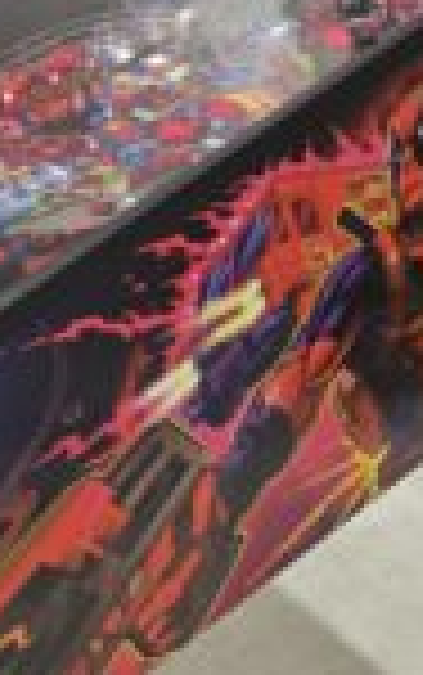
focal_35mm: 65
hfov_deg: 20.0
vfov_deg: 29.7
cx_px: 202
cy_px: 22
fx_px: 1197
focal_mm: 6.3
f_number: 1.7
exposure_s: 1/100
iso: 125
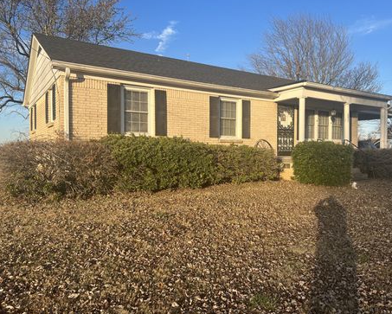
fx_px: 325
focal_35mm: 28
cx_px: 213
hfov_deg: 62.1
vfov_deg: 51.6
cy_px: 154
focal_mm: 5.7
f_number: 1.5
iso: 50
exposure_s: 1/1698
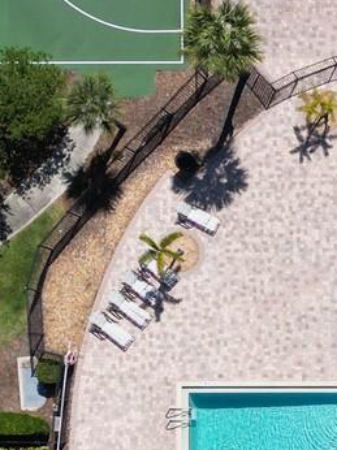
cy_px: 407
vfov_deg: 17.5
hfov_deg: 12.6
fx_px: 1443
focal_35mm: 111
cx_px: 510
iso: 130
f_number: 1.7
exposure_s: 1/5000
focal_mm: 6.72
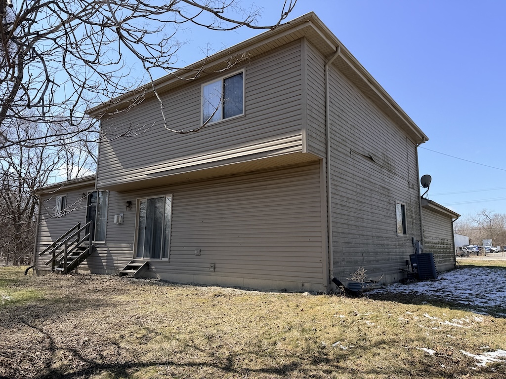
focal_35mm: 24
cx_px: 253
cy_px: 190
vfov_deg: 56.8
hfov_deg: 71.6
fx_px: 351
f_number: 1.78
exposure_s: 1/2801
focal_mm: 6.76
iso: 80
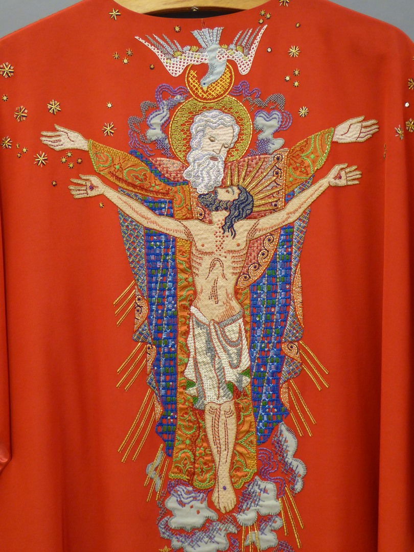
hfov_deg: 30.9
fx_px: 749
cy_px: 276
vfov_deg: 40.4
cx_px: 207
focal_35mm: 47
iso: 400
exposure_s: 1/25
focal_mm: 8.4
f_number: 4
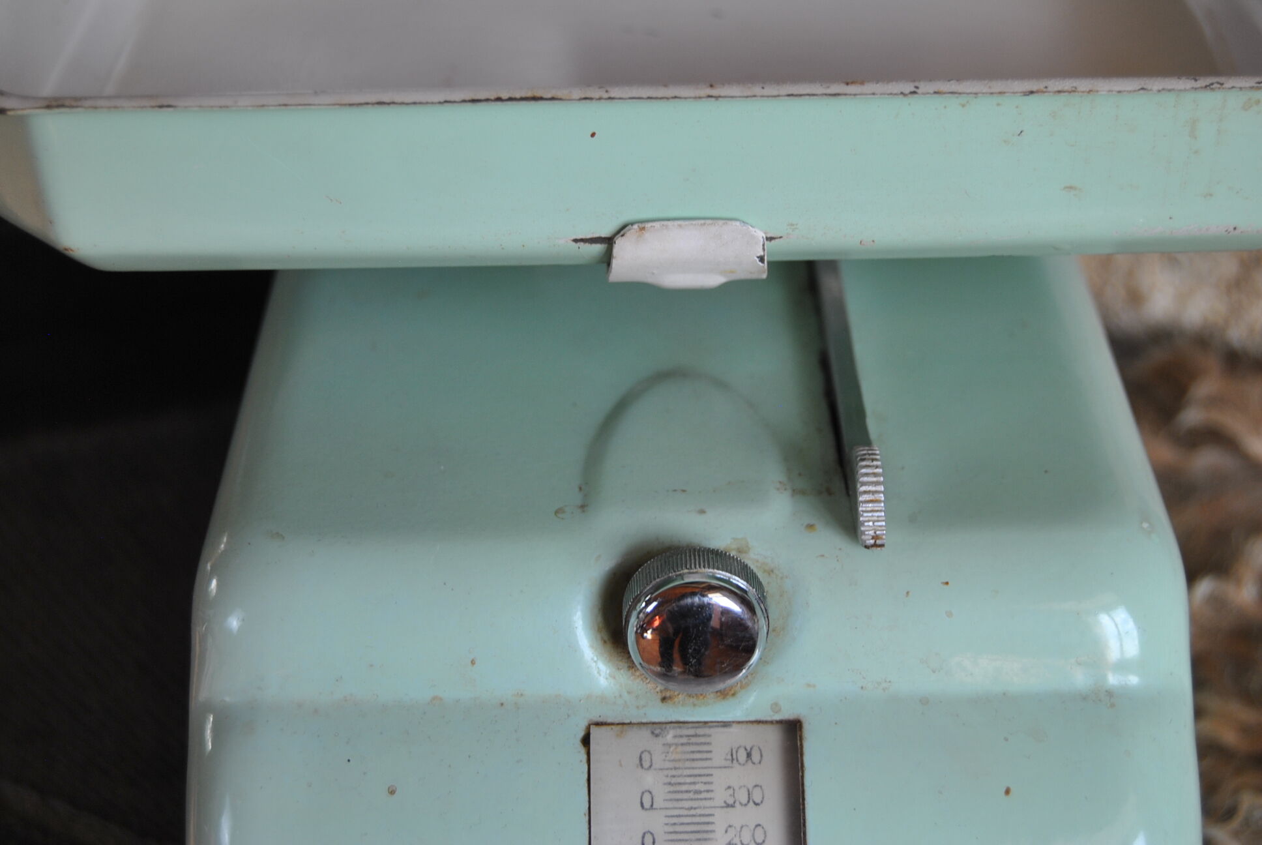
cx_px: 631
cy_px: 422
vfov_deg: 21.6
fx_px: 2211
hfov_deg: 31.9
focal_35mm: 63
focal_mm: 42
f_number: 5
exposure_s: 1/40
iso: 200
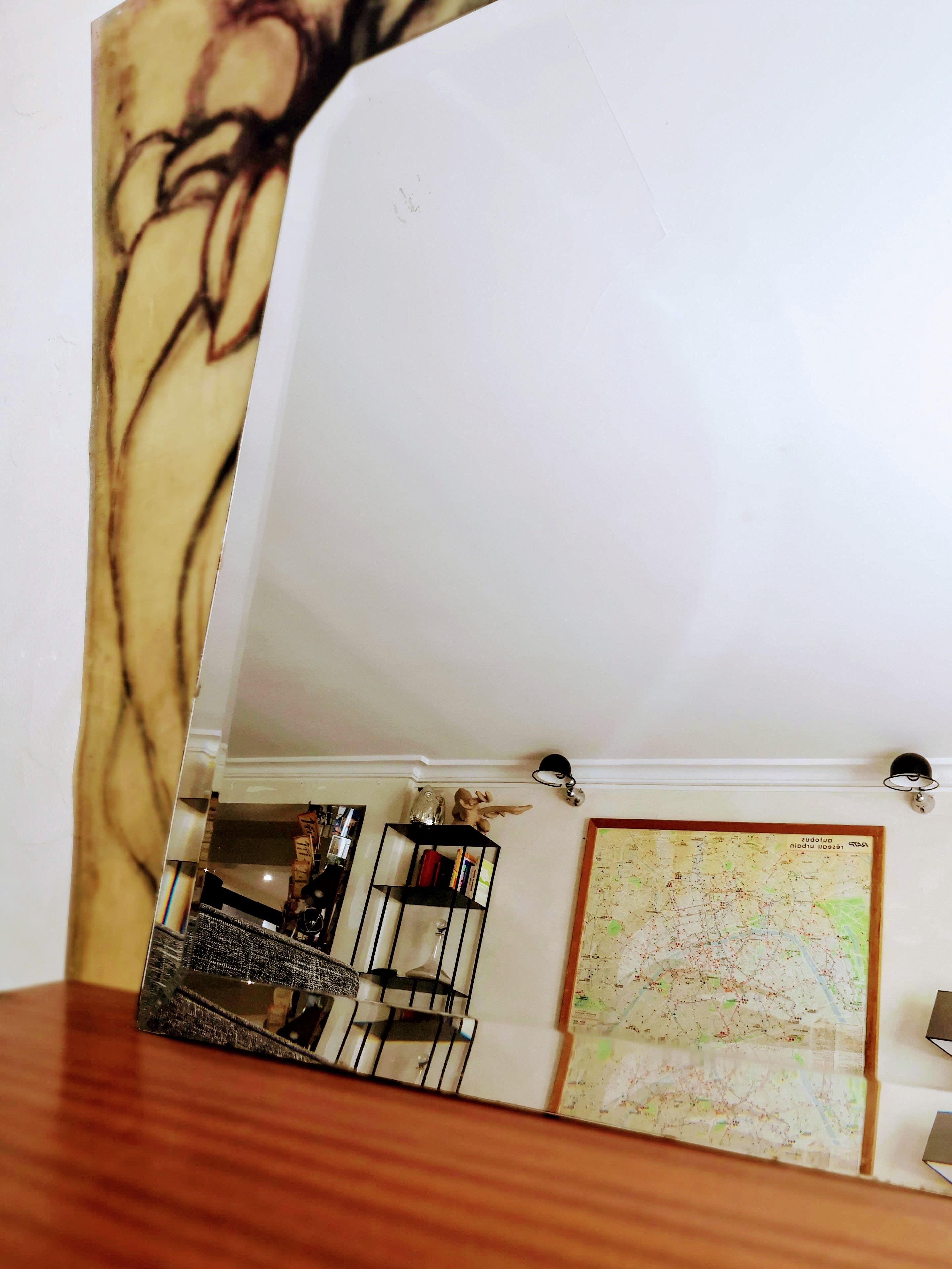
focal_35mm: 28
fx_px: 1027
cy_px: 656
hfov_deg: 49.7
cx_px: 482
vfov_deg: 63.4
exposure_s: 1/50
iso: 125
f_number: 4
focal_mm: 3.95
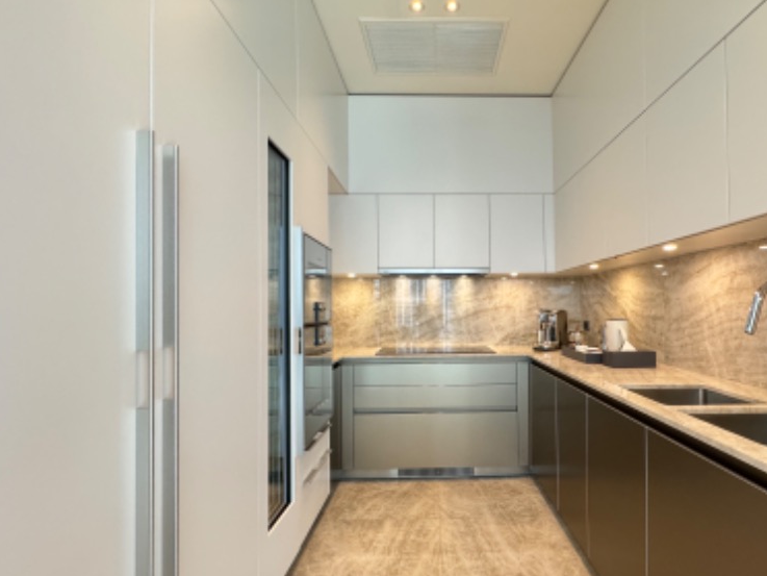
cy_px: 304
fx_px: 421
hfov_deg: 84.0
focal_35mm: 19
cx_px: 443
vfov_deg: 68.6
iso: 320
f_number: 2.2
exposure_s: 1/100
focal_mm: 2.22
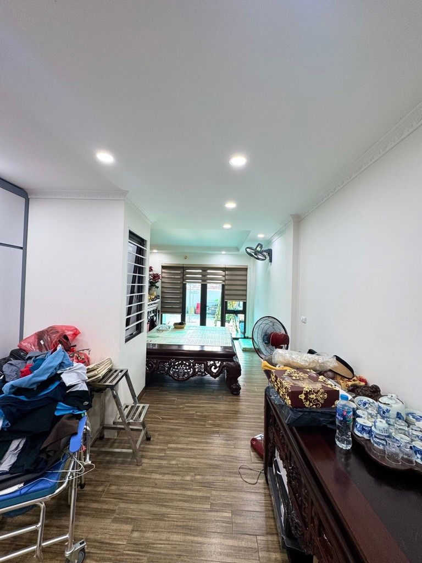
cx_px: 211
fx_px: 228
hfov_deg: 85.7
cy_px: 282
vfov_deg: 102.1
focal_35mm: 14
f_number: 2.2
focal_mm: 2.22
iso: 80
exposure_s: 1/100
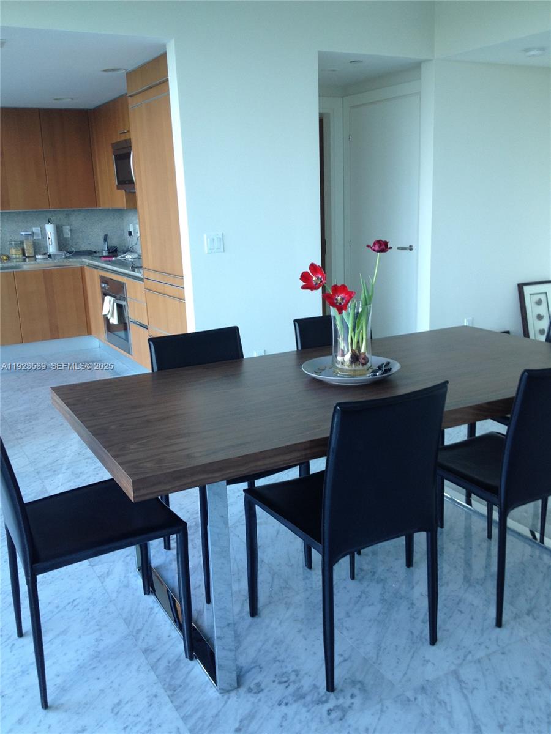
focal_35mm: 35
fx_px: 743
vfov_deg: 52.6
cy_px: 367
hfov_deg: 40.7
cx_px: 276
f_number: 2.4
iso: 50
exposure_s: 1/60
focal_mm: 4.28
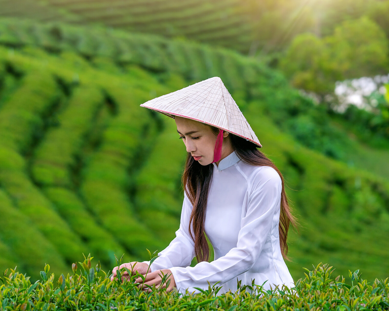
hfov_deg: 13.7
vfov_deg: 11.0
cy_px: 156
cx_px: 178
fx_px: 1624
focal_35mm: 141
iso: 320
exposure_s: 1/60
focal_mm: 125
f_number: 5
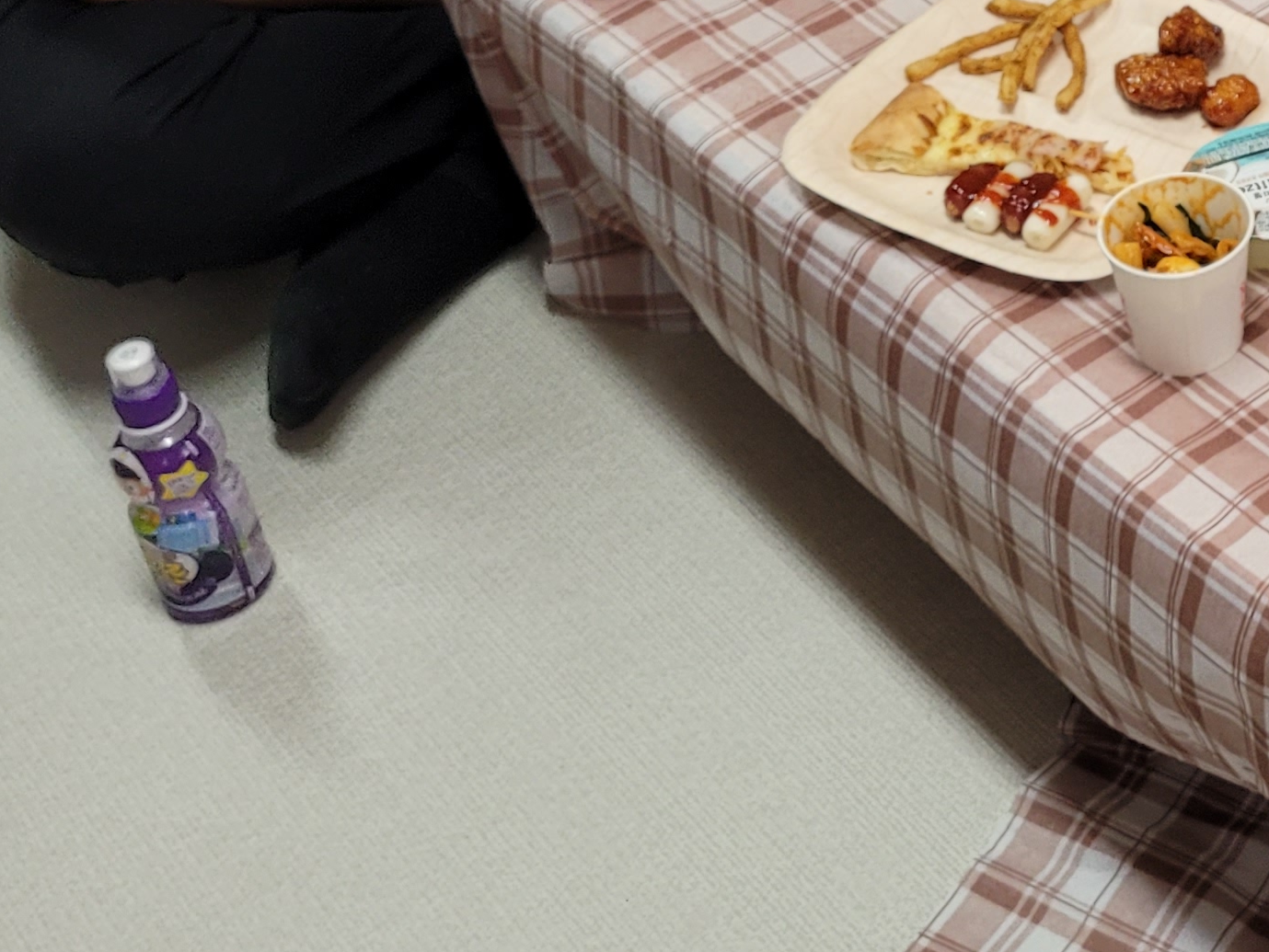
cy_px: -221
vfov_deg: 18.3
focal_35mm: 76
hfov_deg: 23.2
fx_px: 2787
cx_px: 1573
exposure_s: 1/120
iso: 250
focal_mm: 5.4
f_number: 1.8
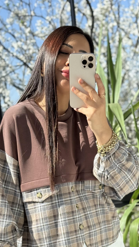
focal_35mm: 84
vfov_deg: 25.0
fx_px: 550
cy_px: 191
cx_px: 82
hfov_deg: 14.4
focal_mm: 6.76
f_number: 1.78
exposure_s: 1/1203
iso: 80
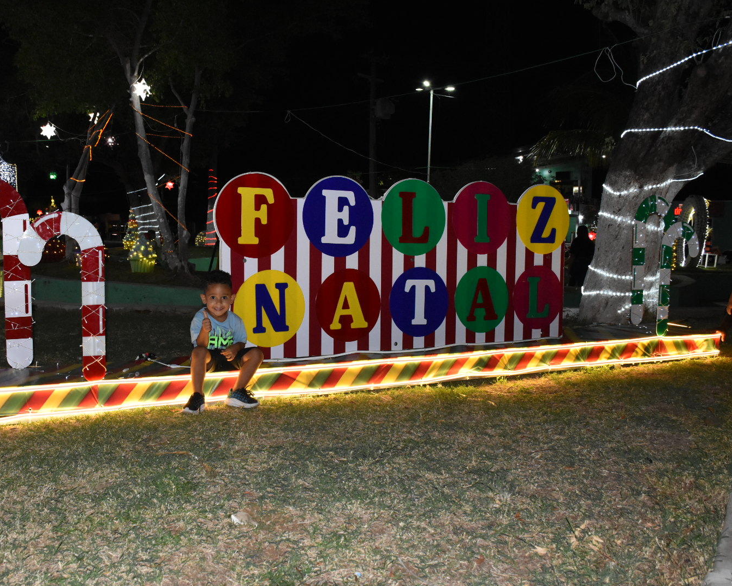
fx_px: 737
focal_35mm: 34
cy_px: 293
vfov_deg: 43.4
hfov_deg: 52.6
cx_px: 310
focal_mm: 20
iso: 2500
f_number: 6.3
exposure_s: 1/100
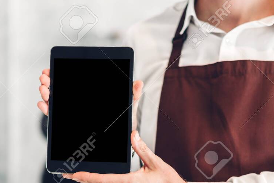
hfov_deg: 21.2
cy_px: 145
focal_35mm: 96
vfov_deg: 14.2
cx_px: 143
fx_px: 731
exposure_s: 1/125
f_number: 1.8
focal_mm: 55
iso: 160
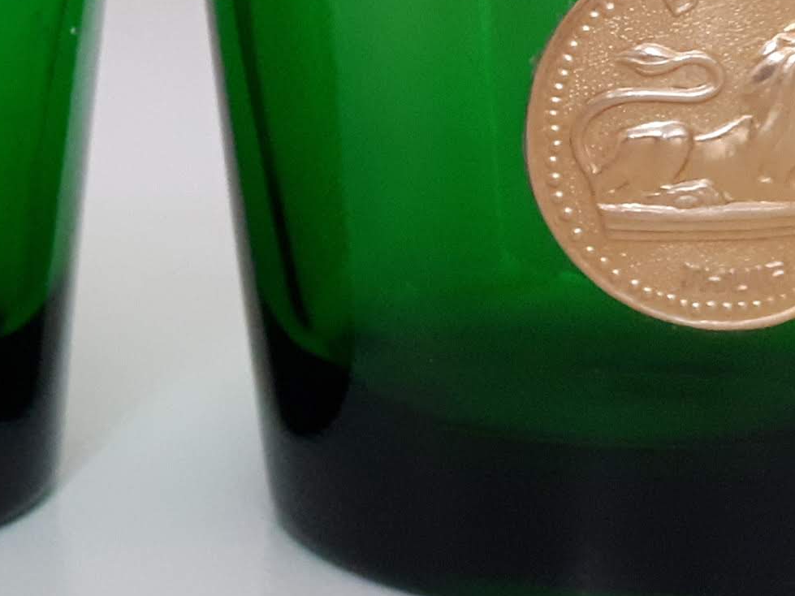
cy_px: 203
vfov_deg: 16.4
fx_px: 2067
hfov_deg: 20.4
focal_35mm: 90
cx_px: -152
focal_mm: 3.6
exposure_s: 1/17
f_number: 1.9
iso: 400
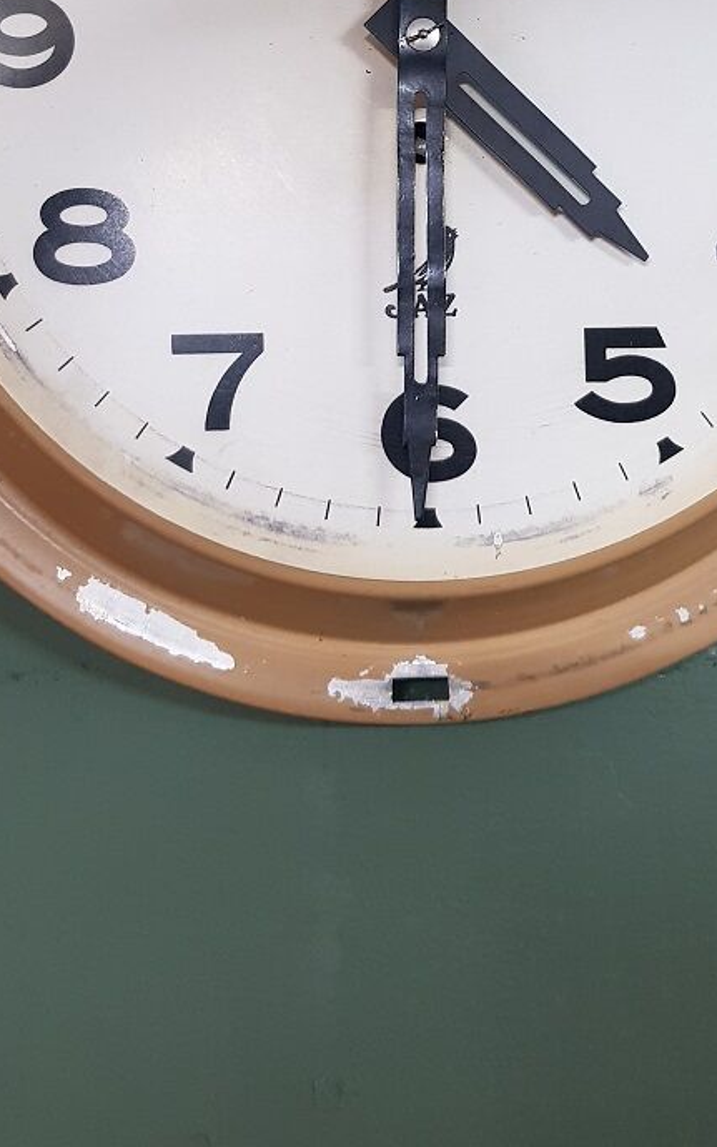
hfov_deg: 26.9
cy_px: 201
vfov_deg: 39.9
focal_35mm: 48
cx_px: 393
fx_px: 1500
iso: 200
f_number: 1.7
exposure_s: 1/17
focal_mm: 4.2
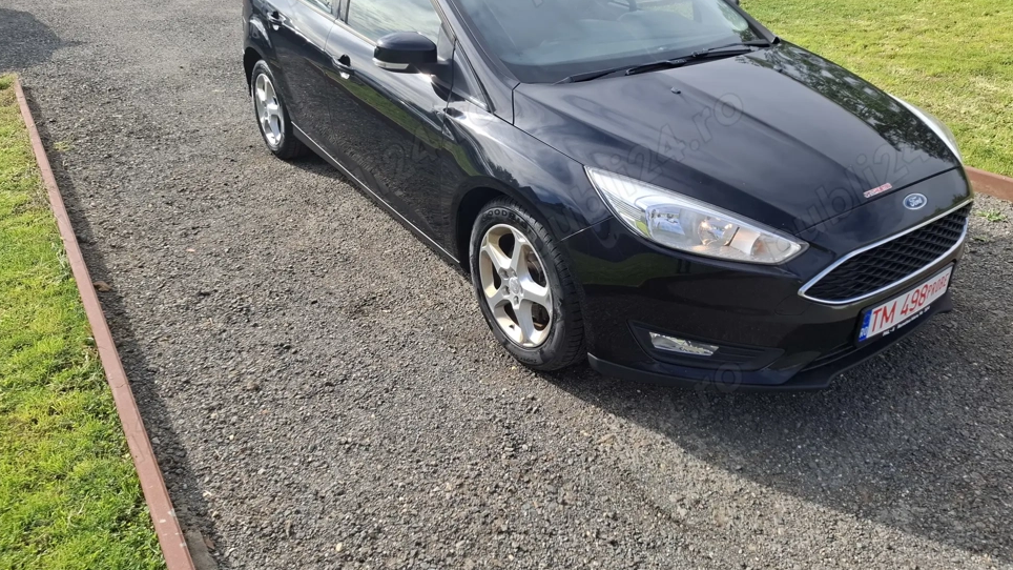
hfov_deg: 71.9
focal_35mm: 26
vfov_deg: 43.8
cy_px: 196
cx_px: 506
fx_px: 698
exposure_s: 1/903
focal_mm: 5.54
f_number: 1.8
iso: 50
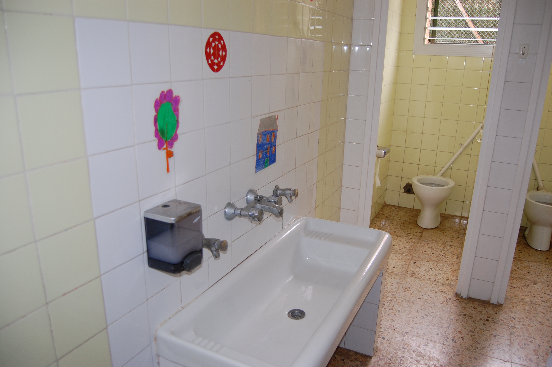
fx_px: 414
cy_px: 184
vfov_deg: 47.8
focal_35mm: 27
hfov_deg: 67.4
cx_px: 276
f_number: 3.5
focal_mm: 18
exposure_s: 1/60
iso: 400
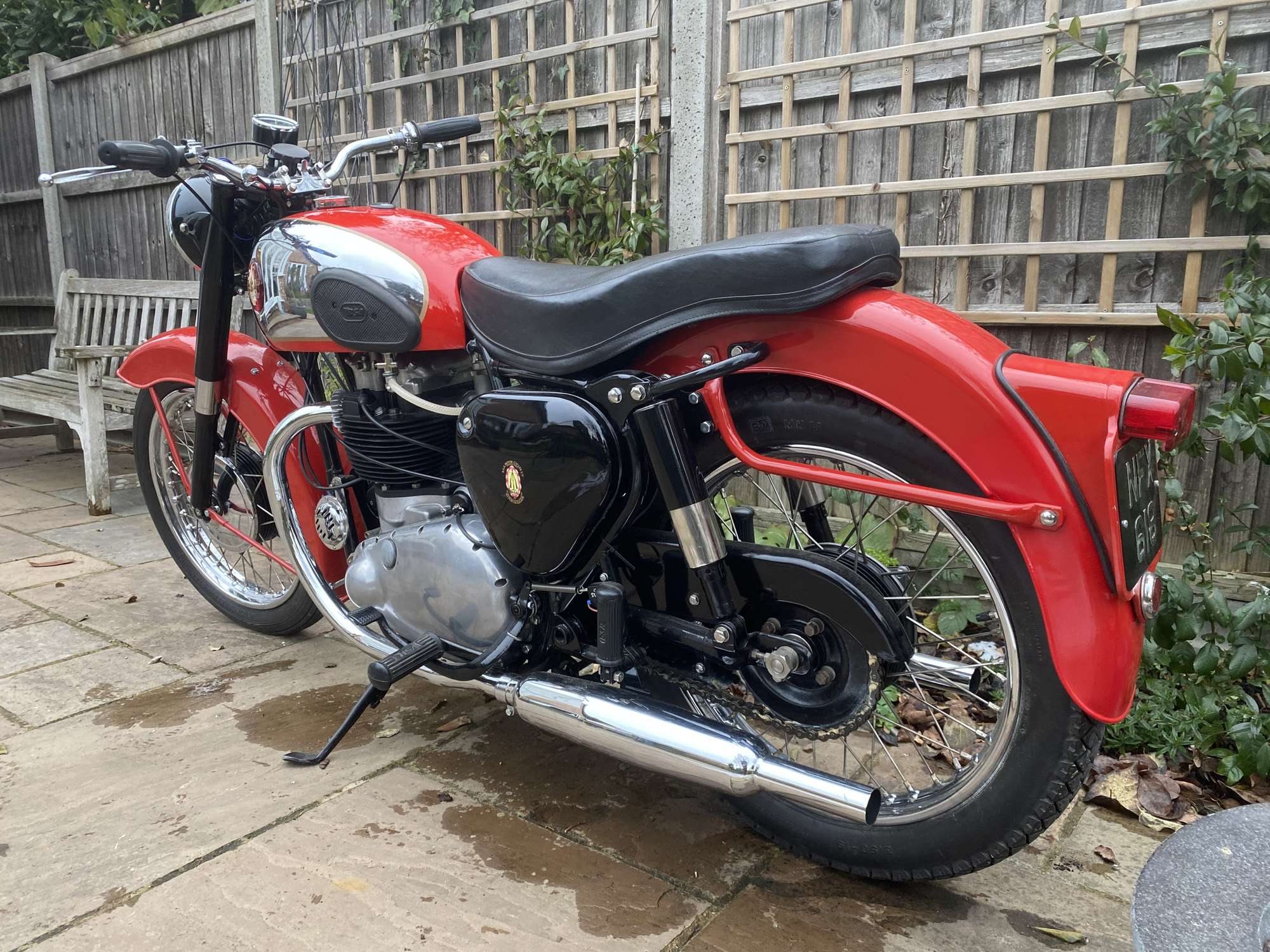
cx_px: 635
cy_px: 476
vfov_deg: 53.1
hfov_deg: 67.3
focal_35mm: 26
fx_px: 954
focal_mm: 4.25
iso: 160
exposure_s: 1/60
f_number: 1.8
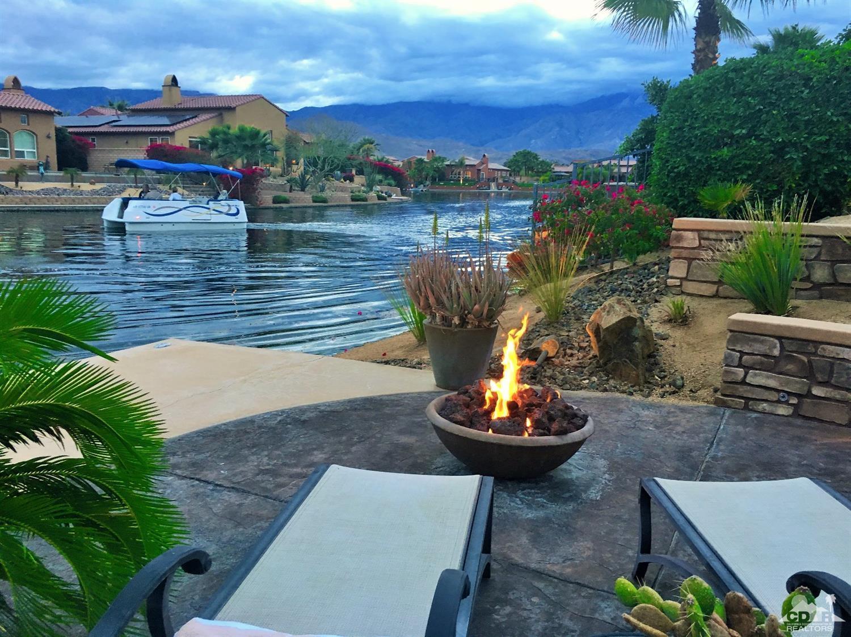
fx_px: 713
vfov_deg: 48.2
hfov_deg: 61.7
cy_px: 318
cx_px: 426
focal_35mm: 29
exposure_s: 1/30
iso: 100
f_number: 2.2
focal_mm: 4.15
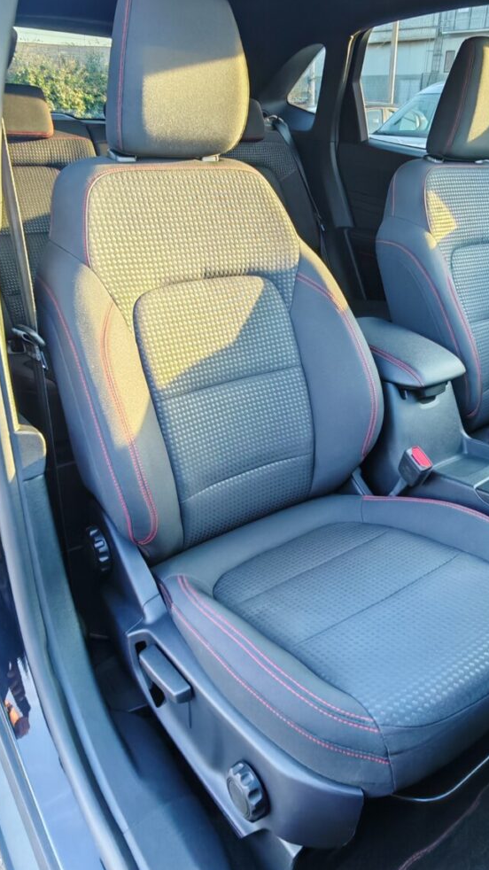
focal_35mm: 25
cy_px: 423
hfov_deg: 45.9
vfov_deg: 74.0
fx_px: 577
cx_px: 270
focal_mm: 1.82
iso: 160
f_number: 2
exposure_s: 1/50
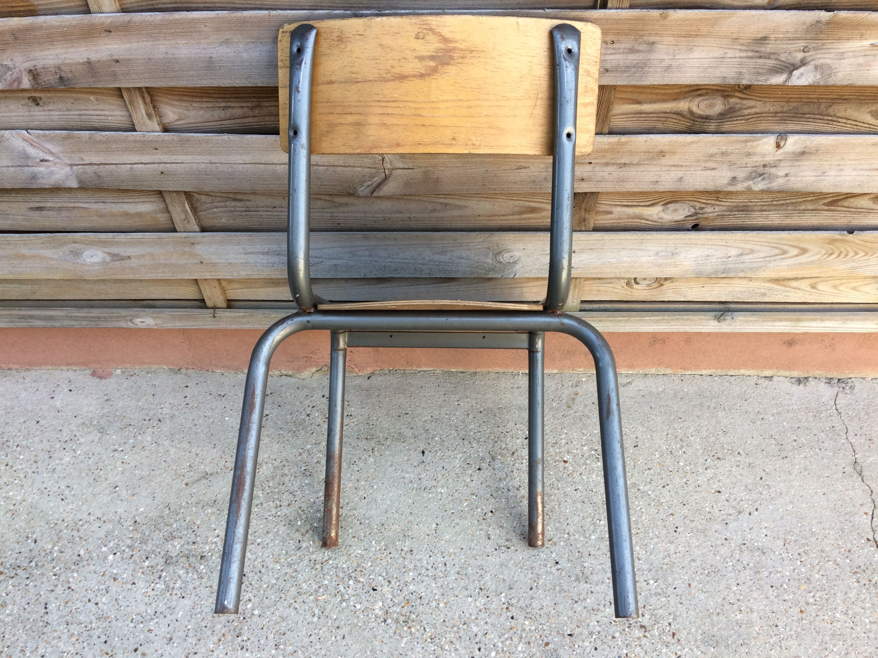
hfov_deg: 61.7
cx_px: 439
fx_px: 736
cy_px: 329
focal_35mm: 29
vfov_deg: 48.2
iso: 32
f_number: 2.2
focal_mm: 4.15
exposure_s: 1/123
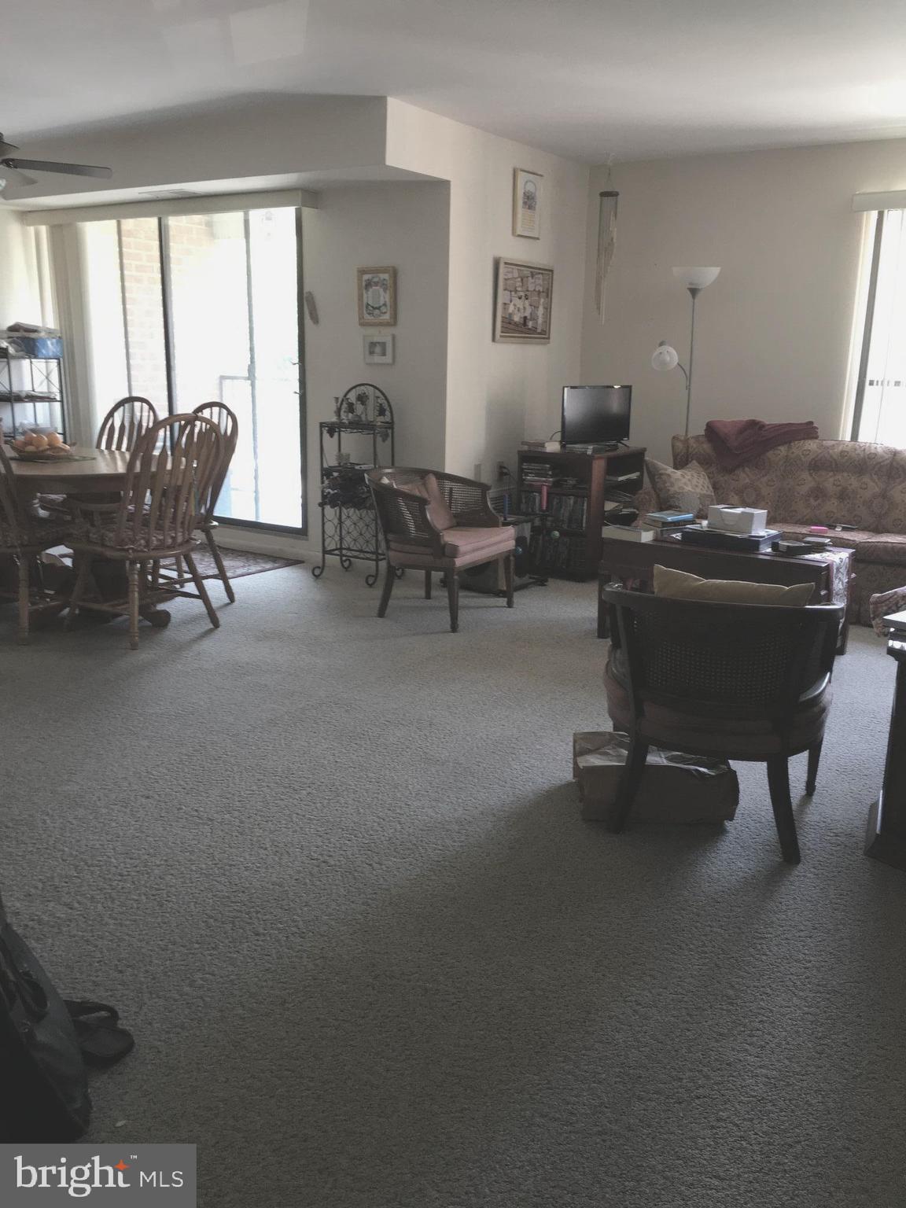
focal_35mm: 29
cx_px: 453
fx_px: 1012
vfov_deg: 61.7
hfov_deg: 48.2
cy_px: 604
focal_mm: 4.15
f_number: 2.2
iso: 80
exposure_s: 1/30
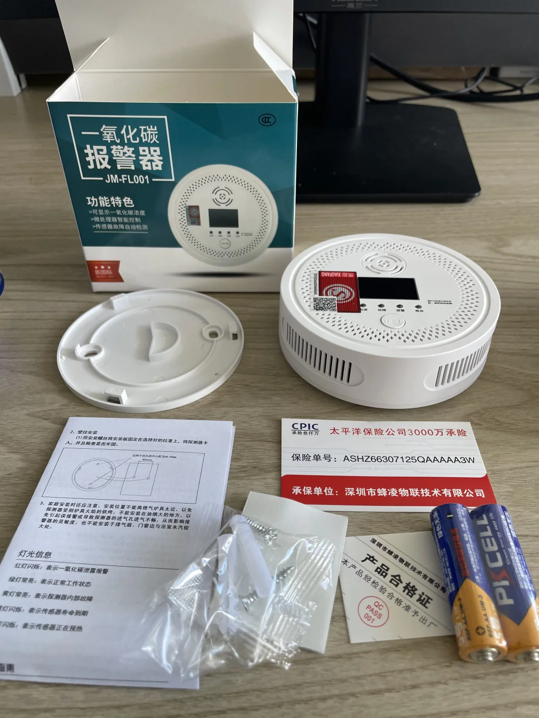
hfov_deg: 53.1
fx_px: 540
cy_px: 359
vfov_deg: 67.3
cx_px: 270
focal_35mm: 26
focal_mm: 4.2
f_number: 1.6
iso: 100
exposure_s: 1/120
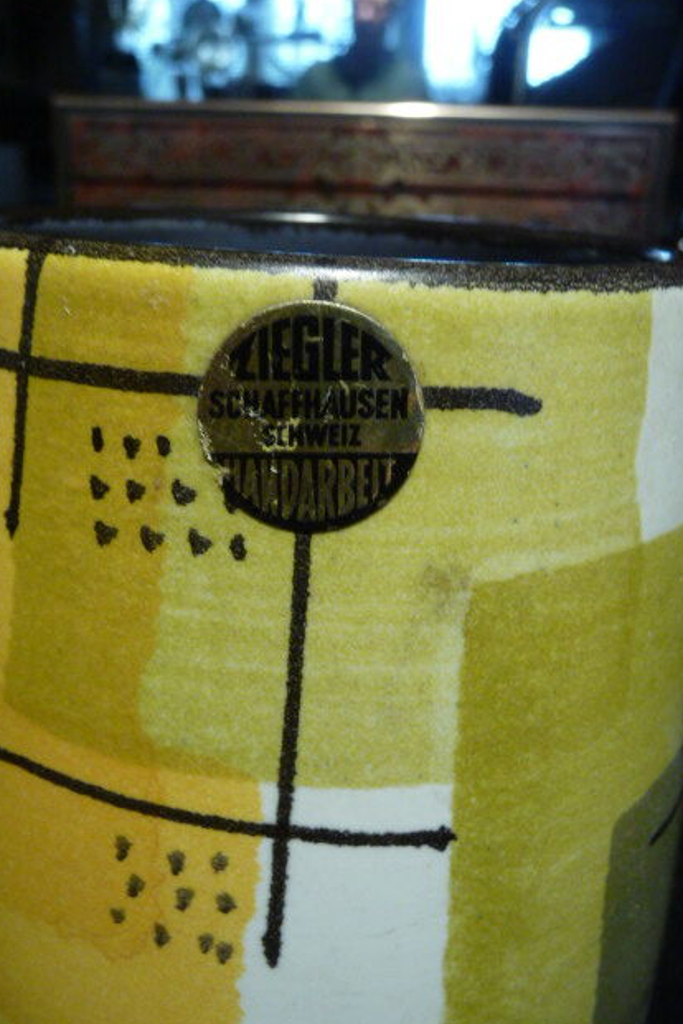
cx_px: 318
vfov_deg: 61.9
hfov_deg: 43.6
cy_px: 518
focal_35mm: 30
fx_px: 854
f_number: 3.3
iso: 400
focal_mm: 4.7
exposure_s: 1/25
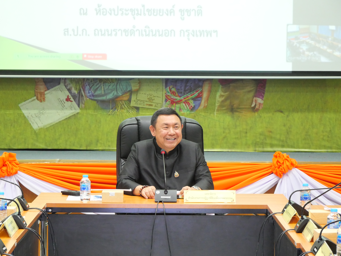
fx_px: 1330
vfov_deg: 11.0
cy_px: 129
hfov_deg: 14.6
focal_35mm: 135
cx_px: 156
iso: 3200
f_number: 5.6
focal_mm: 60
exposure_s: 1/40
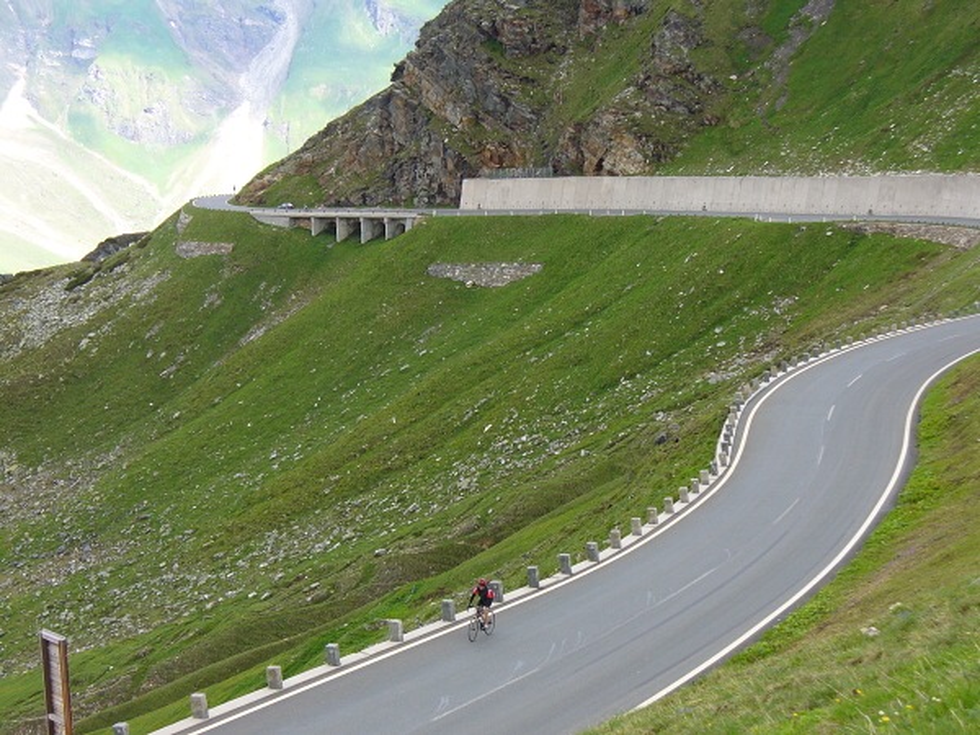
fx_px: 2208
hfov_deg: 25.0
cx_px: 490
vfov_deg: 18.9
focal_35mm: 78
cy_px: 368
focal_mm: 12.8
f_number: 3.3
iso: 80
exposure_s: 1/160
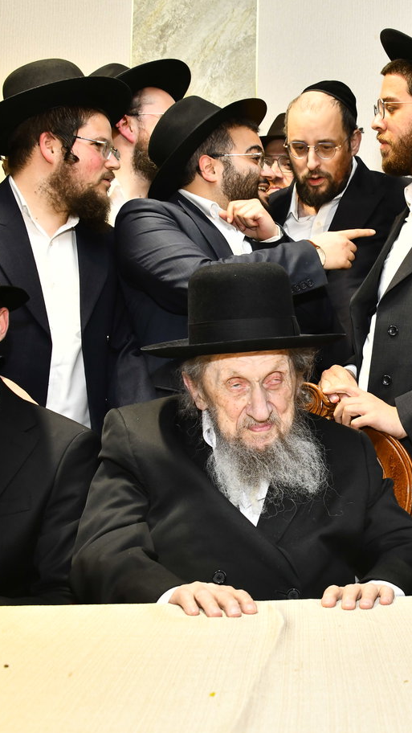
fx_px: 874
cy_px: 367
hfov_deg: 25.4
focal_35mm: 45
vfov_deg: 45.5
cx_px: 397
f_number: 5.6
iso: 1000
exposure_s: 1/160
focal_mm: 28
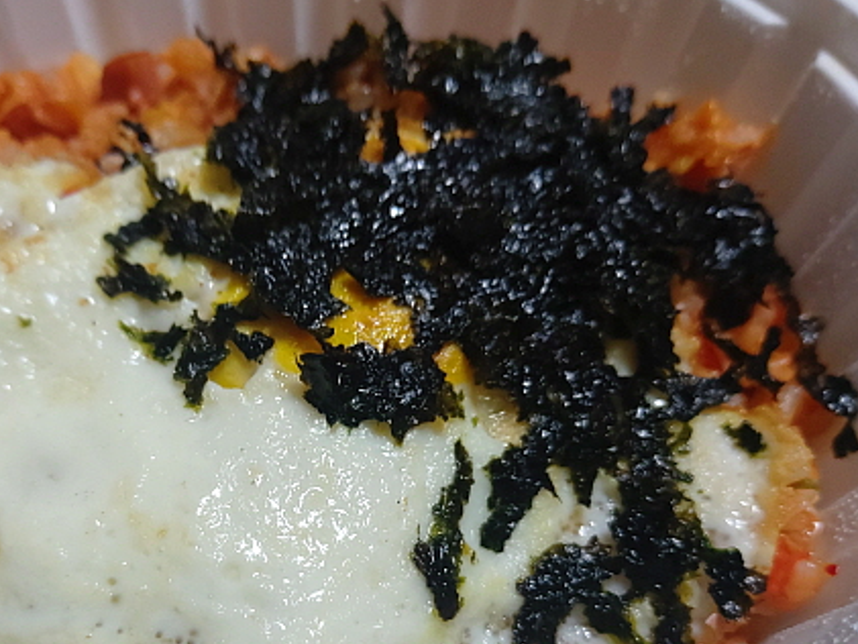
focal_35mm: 38
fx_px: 942
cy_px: 446
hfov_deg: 48.4
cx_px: 314
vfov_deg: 37.2
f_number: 2
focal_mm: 4.58
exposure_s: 1/60
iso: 250
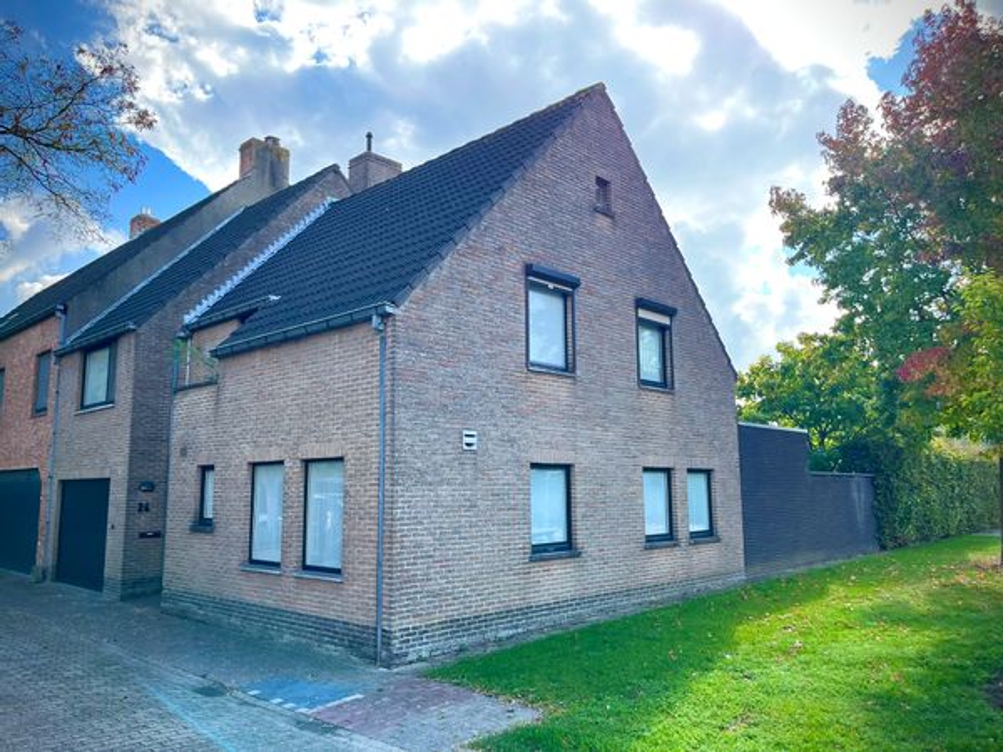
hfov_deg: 67.3
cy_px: 376
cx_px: 502
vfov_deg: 53.1
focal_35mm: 26
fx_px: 753
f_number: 1.6
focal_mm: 5.1
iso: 50
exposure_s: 1/1018
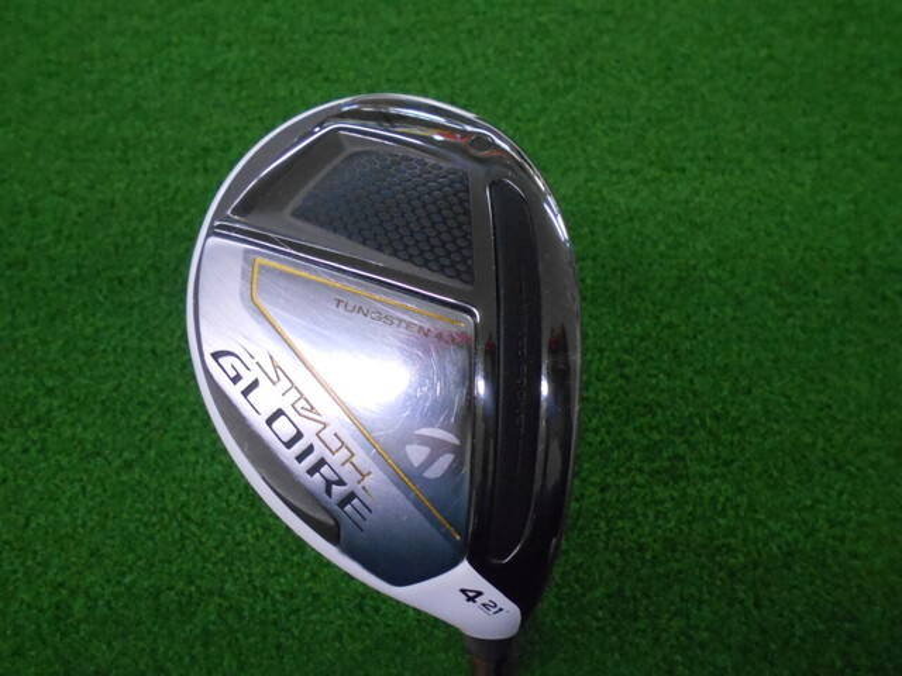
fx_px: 677
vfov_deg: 53.1
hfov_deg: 67.3
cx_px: 451
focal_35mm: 26
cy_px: 338
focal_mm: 4.6
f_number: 3.2
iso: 800
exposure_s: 1/200
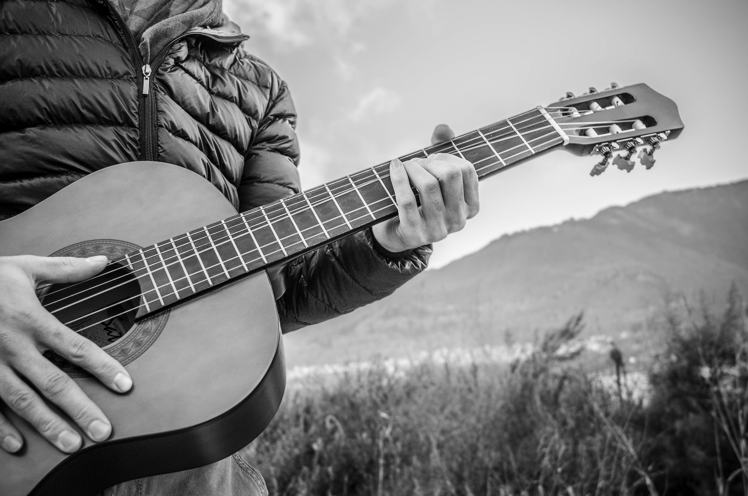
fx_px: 809
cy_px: 248
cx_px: 374
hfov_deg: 49.6
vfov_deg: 34.1
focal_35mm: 39
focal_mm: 26
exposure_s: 1/25
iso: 800
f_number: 5.6
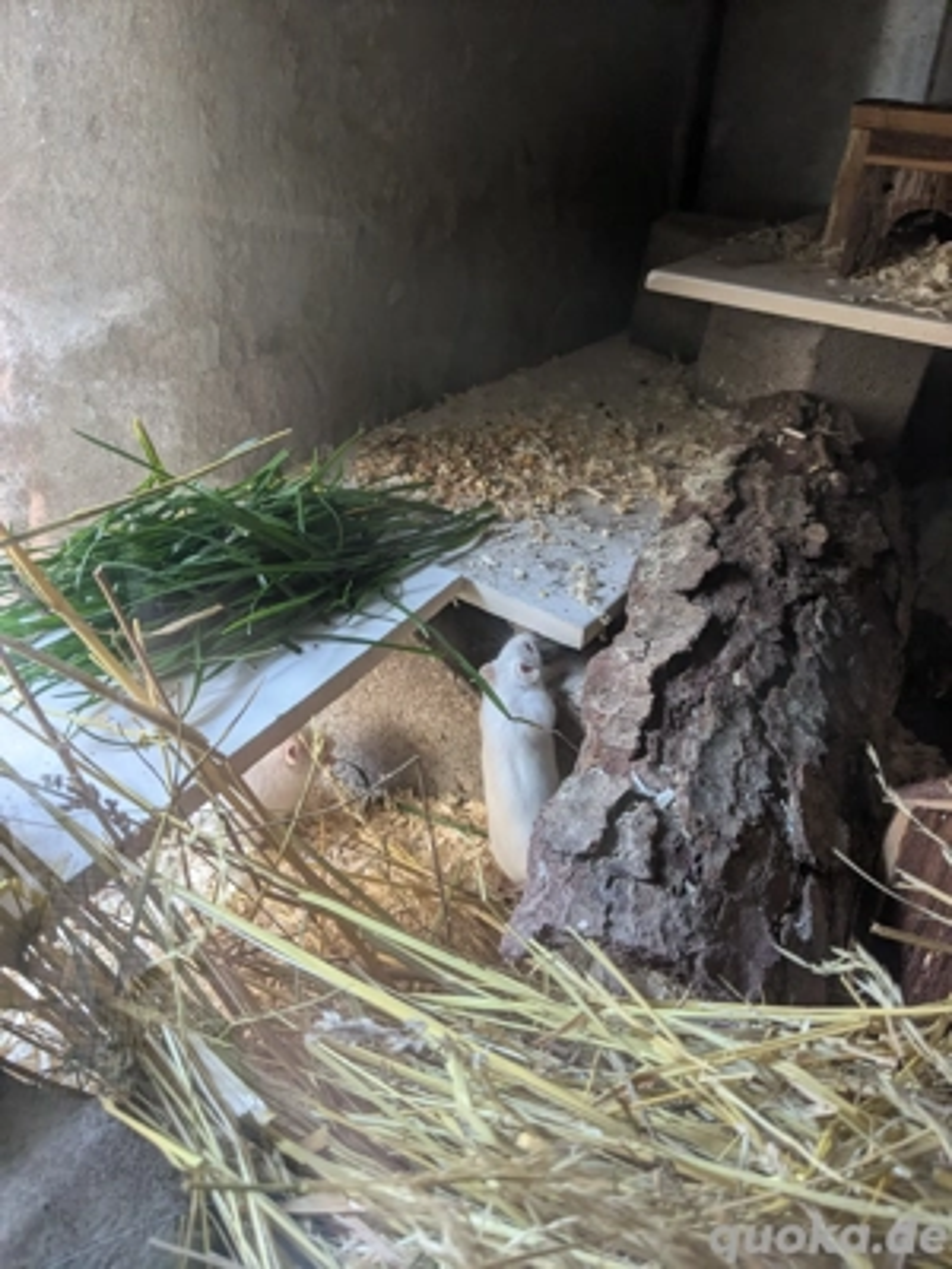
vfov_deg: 65.3
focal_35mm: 27
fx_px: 990
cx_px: 476
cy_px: 634
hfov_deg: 51.4
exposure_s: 1/99.9
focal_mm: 4.38
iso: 323
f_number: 1.73
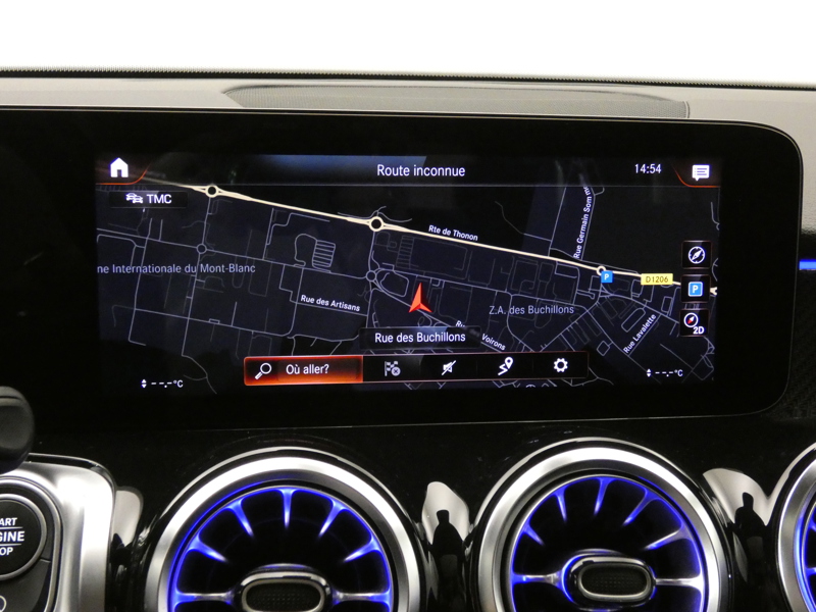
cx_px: 408
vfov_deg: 35.1
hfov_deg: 45.8
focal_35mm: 41
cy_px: 306
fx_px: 966
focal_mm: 7.3
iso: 1600
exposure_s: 1/15
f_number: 3.6
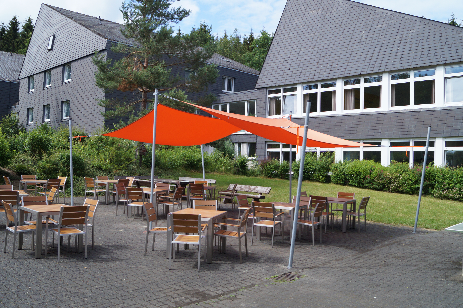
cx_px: 232
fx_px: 424
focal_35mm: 33
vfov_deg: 39.9
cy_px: 154
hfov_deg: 57.2
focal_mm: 22
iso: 200
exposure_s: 1/500
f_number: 5.6
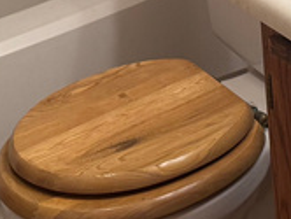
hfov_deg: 13.3
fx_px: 1246
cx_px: 184
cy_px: -314
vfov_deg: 9.0
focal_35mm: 148
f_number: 1.78
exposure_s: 1/120
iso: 125
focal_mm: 6.76
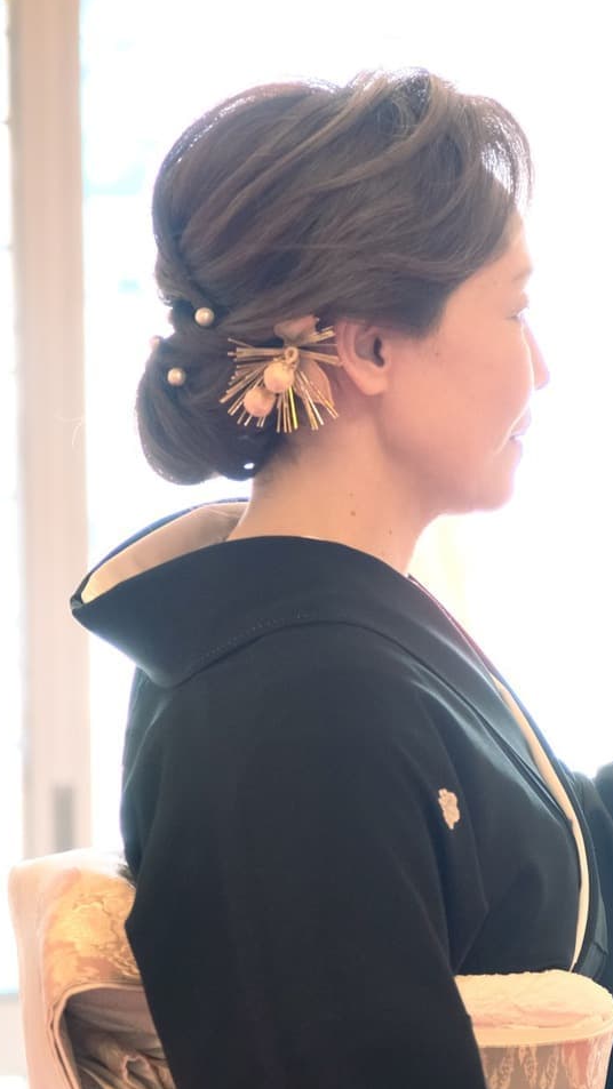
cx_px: 795
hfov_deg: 7.0
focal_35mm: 171
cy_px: 545
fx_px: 4942
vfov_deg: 12.6
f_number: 4
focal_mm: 72.1
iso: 1600
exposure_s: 1/50
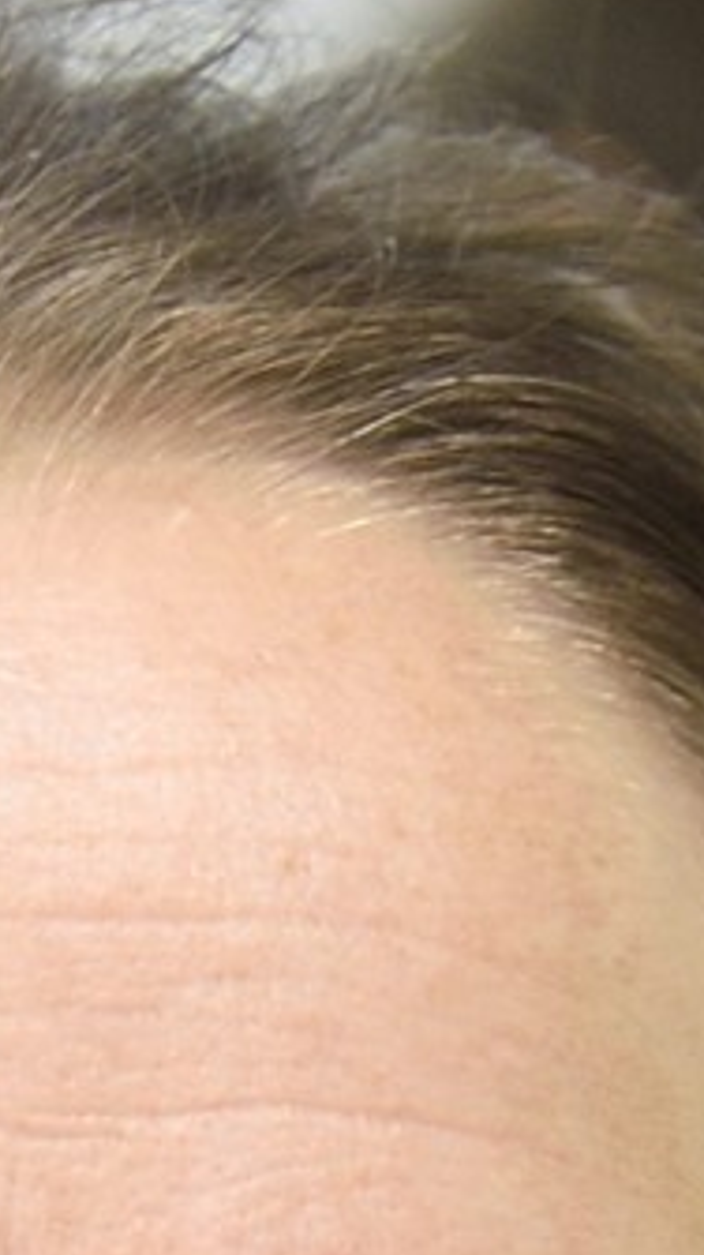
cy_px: 3602
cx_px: 550
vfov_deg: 4.6
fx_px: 14960
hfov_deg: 2.7
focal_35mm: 450
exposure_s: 1/13
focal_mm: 60
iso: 800
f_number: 5
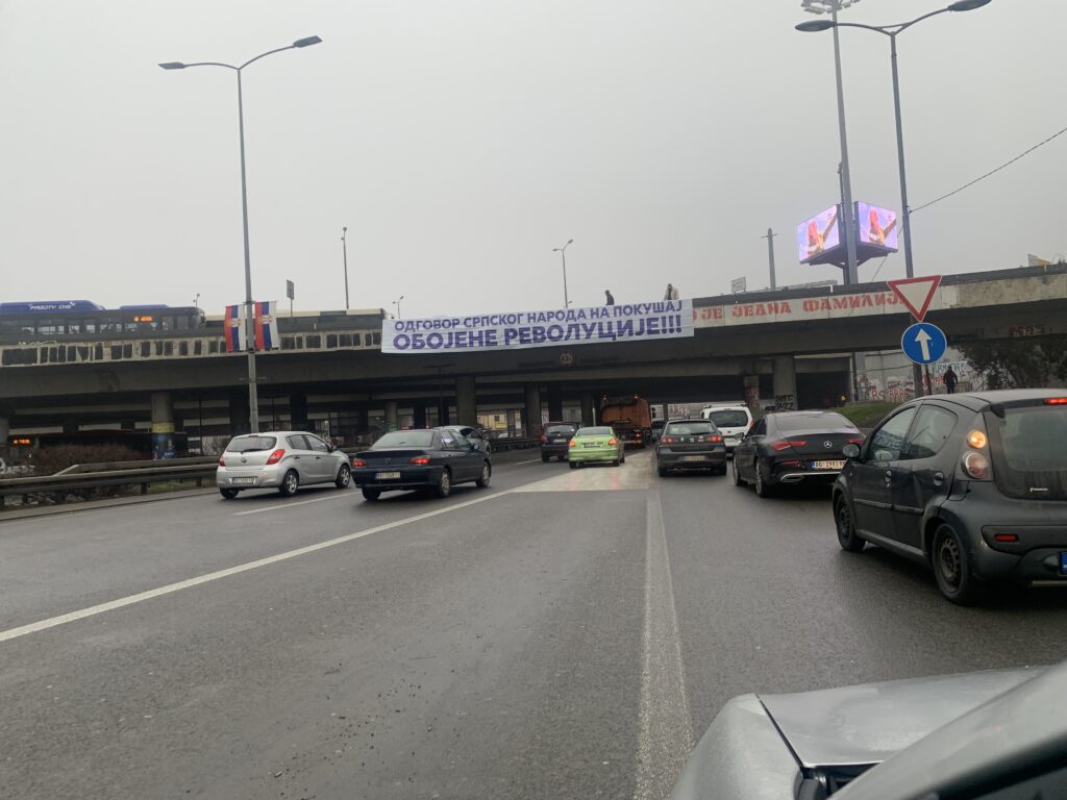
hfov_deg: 67.3
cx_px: 534
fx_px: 801
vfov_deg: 53.1
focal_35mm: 26
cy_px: 400
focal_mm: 4.25
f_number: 1.8
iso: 25
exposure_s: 1/234
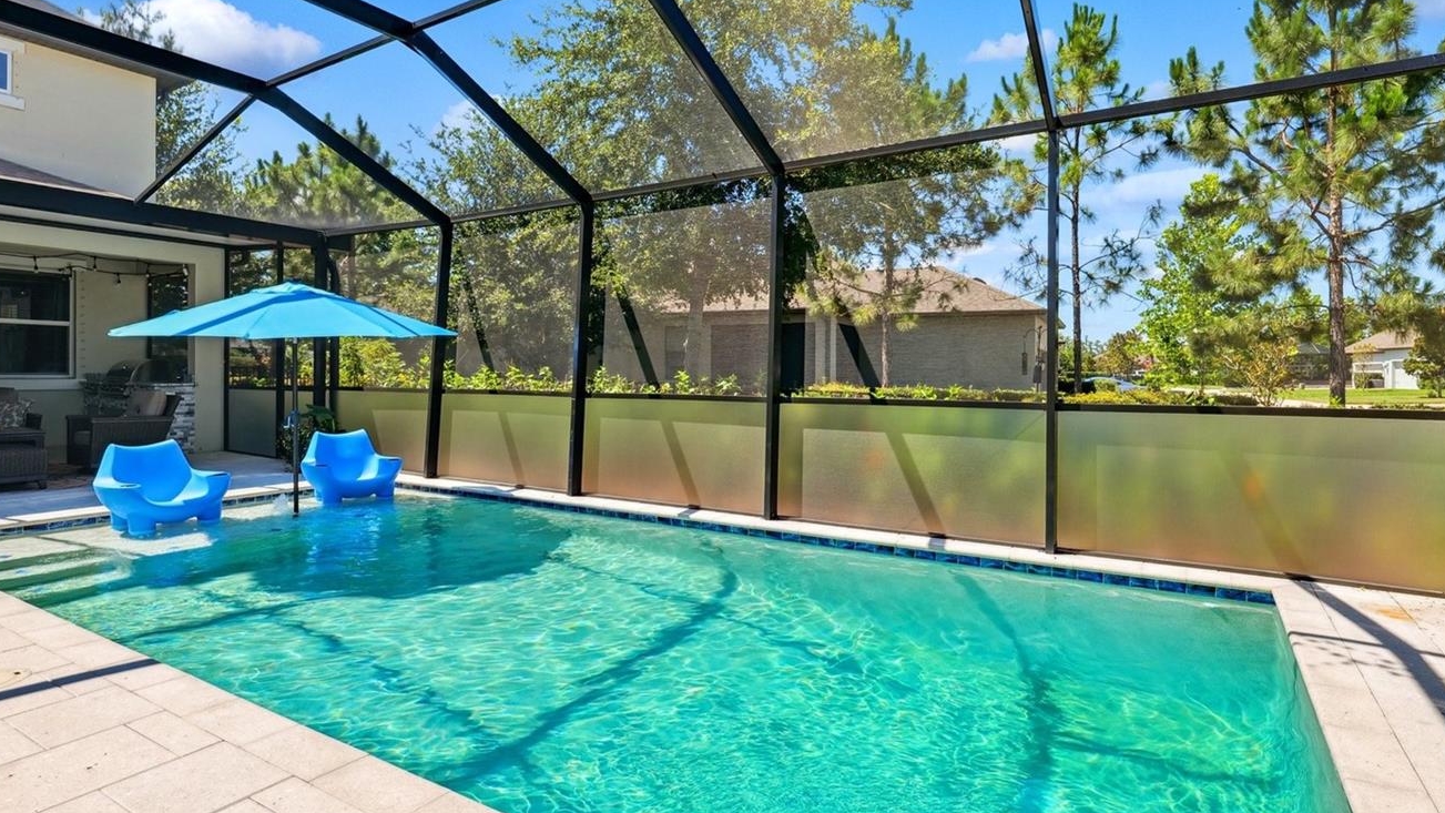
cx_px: 769
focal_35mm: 18
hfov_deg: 92.5
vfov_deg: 60.9
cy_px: 367
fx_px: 690
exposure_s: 1/125
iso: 100
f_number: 8
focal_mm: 14
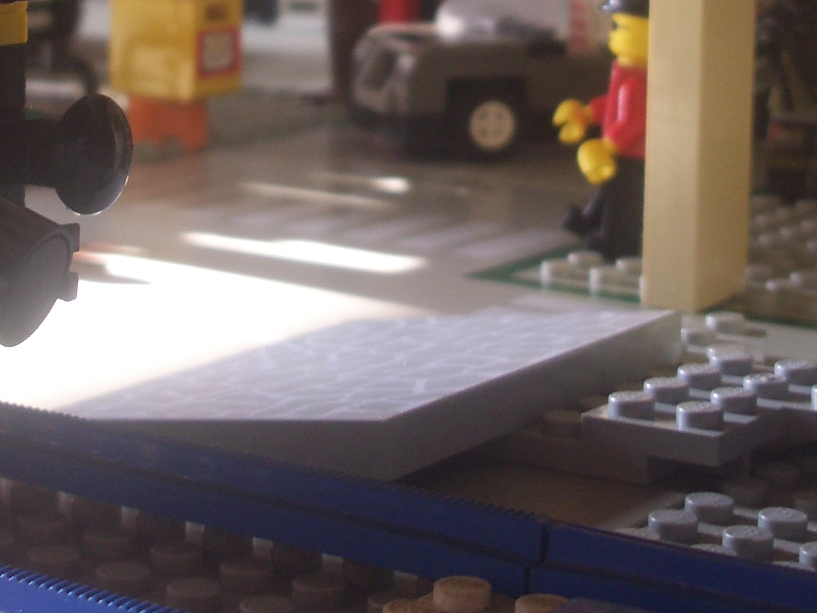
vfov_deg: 13.7
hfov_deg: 18.5
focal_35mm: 106
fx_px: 2503
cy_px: -30
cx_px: 301
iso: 100
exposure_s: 1/40
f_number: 3.1
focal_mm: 8.2
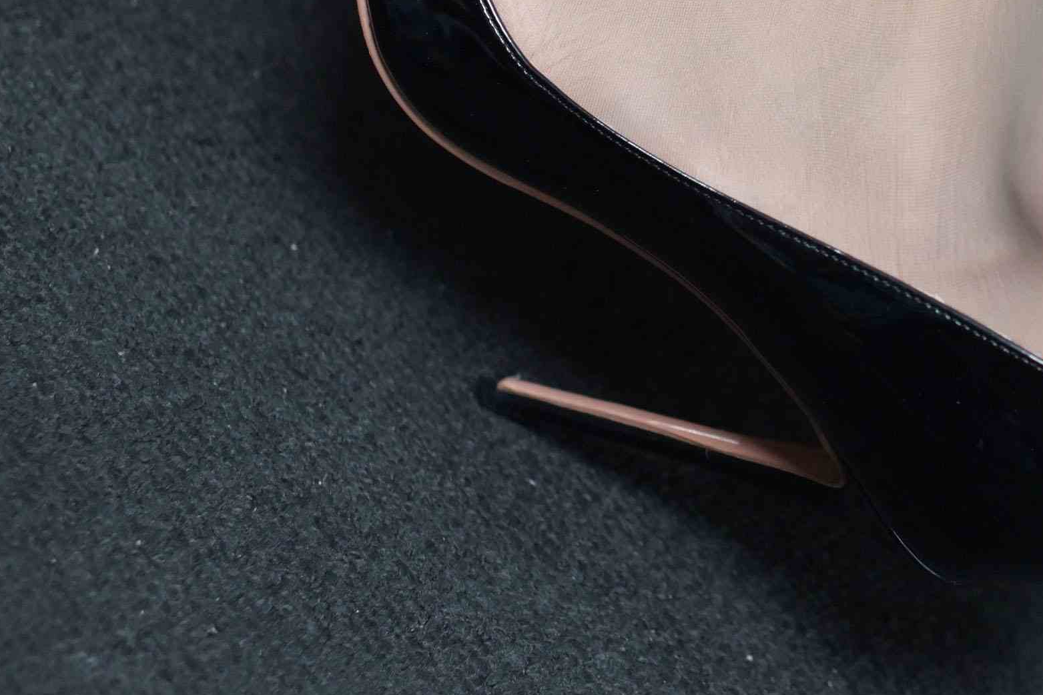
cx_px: 1156
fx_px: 2984
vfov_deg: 13.1
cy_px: 24
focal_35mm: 103
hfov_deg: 19.0
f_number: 3.2
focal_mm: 35
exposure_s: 1/125
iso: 640
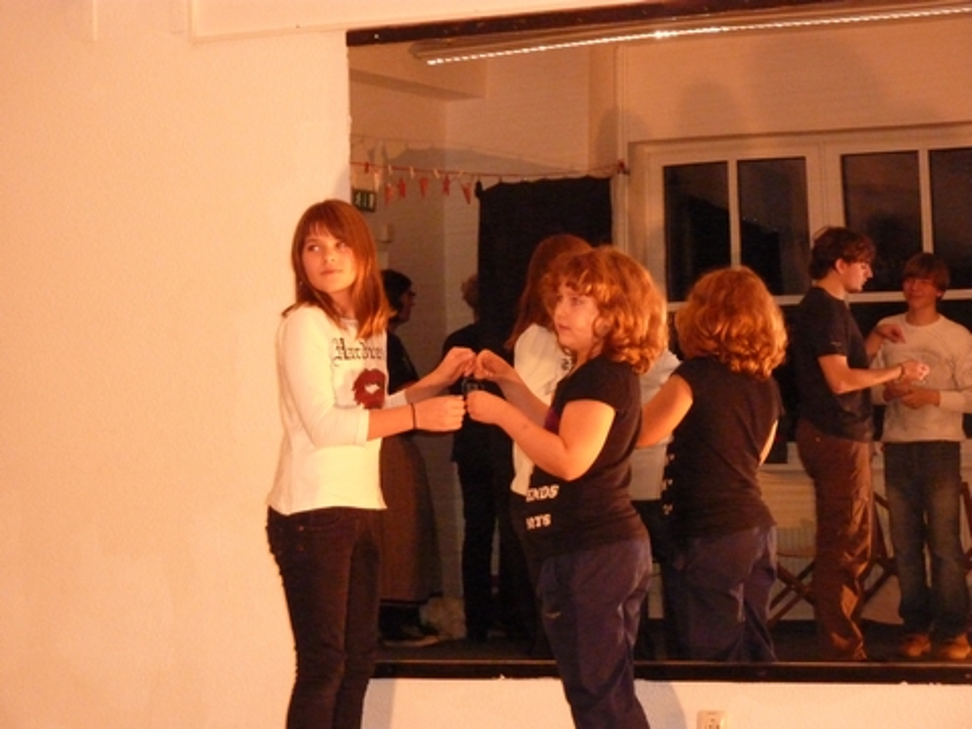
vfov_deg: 15.4
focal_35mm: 96
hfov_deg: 20.4
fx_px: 2696
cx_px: 486
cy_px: 364
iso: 1000
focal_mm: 15.8
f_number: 4.3
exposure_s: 1/40
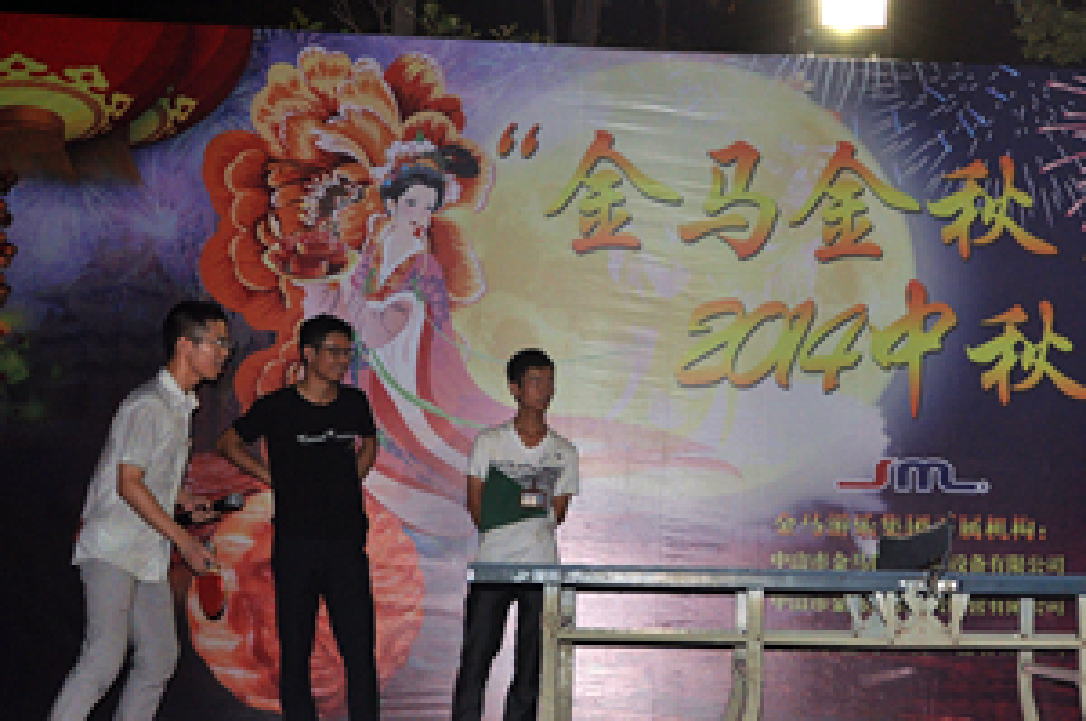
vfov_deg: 20.9
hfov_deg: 30.3
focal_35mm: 65
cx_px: 862
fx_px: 1958
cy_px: 362
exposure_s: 1/125
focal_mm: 26
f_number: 4
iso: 720
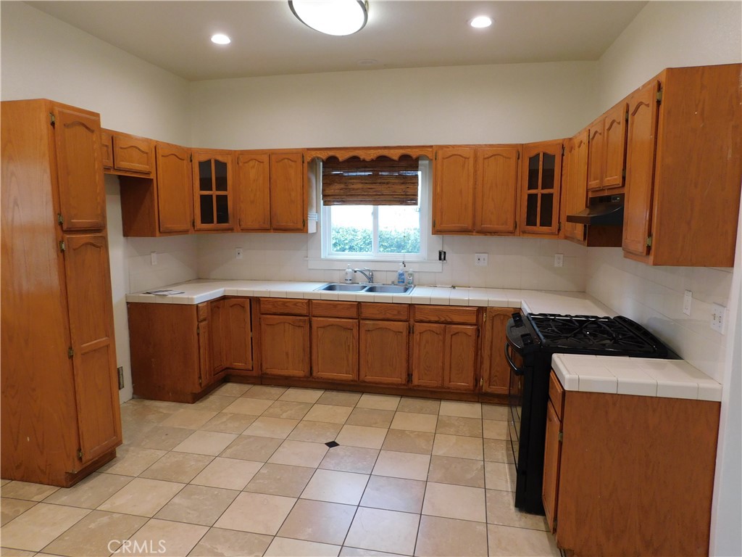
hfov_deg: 73.9
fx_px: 493
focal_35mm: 23
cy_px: 278
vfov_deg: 58.9
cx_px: 371
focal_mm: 4
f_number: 3
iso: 180
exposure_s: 1/30
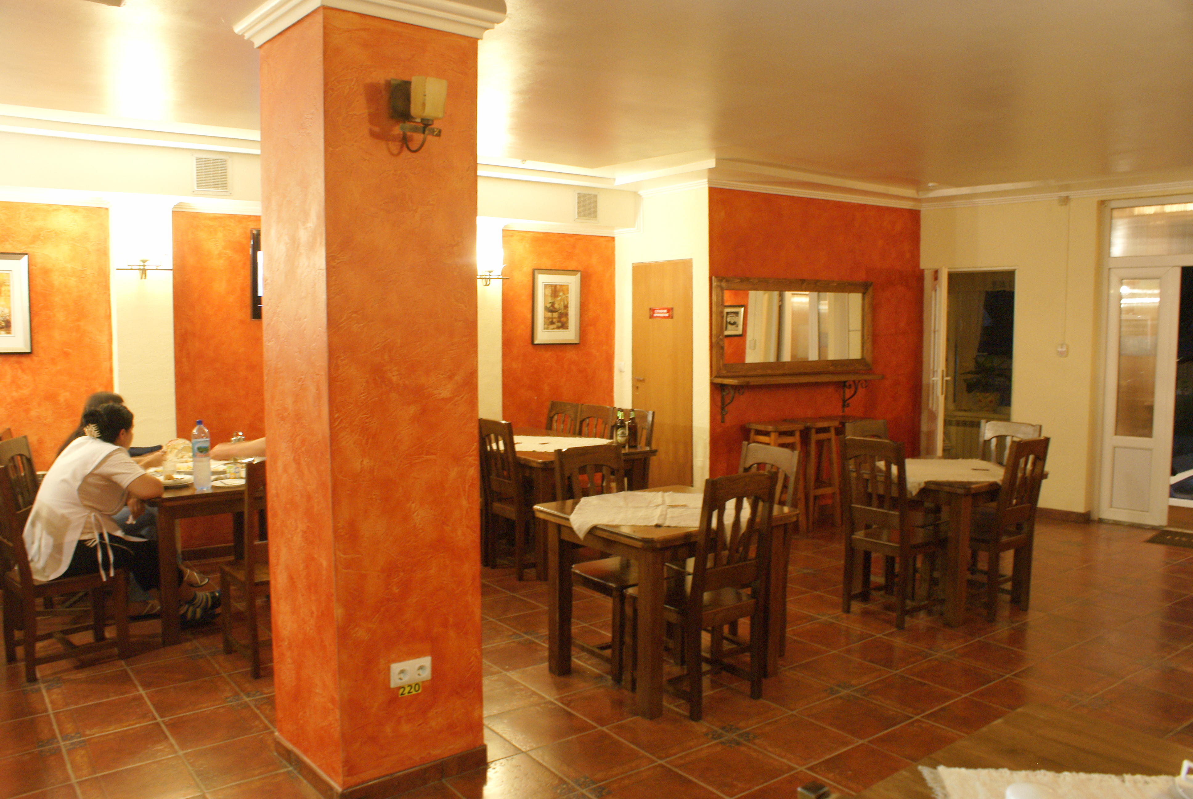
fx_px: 896
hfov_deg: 67.3
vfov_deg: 48.0
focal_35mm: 27
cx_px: 596
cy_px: 400
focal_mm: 18
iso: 800
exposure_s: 1/3
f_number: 6.3
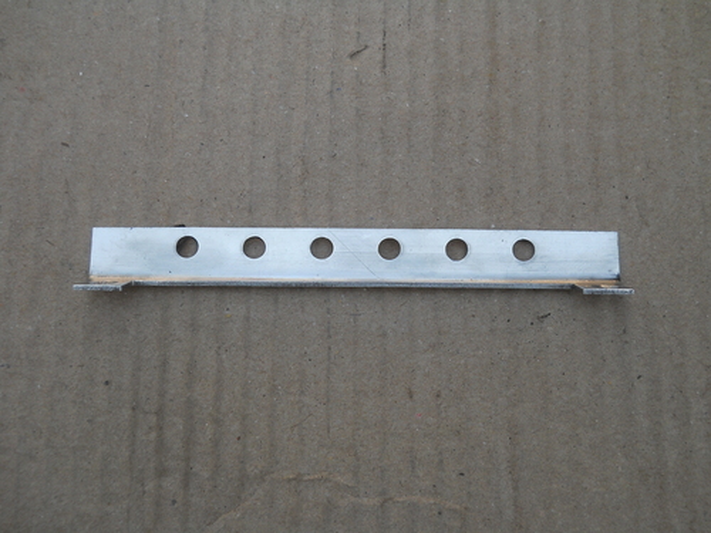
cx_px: 356
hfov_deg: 45.8
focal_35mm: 41
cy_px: 266
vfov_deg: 35.1
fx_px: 842
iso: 100
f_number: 3.1
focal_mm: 6.72
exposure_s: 1/250
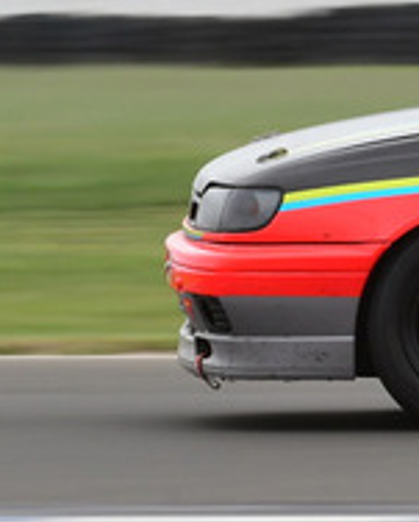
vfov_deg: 1.6
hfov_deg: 1.3
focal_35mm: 1196
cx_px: 857
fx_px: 18494
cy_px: -161
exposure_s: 1/160
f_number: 14
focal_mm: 200
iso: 500
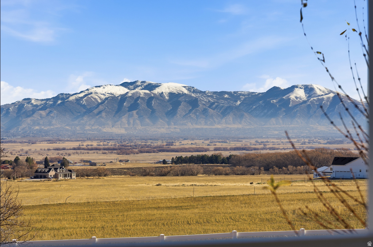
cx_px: 186
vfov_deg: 18.1
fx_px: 775
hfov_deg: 27.1
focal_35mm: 75
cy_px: 124
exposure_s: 1/6400
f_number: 8
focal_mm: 75
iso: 100
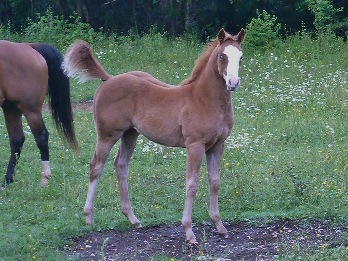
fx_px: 1427
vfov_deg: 10.4
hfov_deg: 13.9
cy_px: 130
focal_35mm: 142
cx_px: 174
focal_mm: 25.5
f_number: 5.3
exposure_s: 1/40
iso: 800
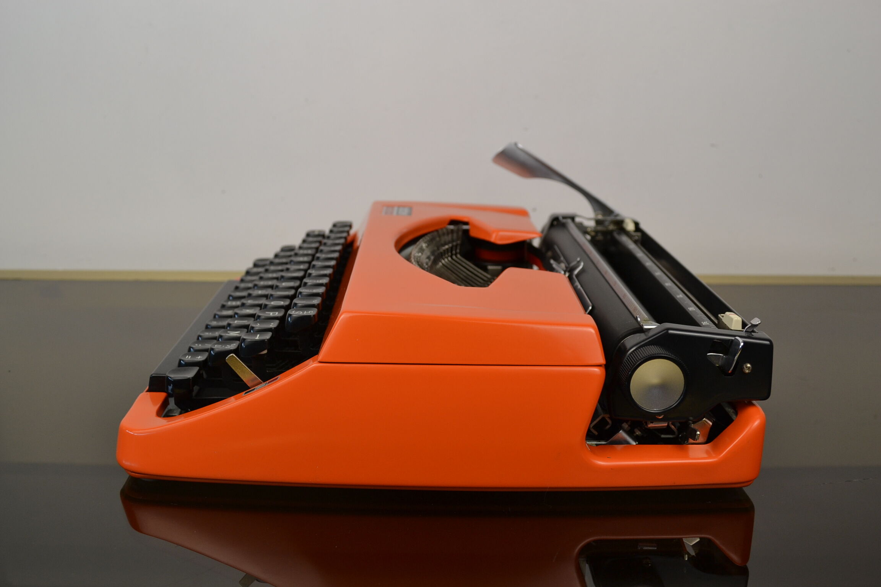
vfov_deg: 34.2
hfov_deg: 49.6
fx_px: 954
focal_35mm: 39
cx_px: 440
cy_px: 294
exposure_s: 1/125
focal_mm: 26
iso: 320
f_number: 5.6
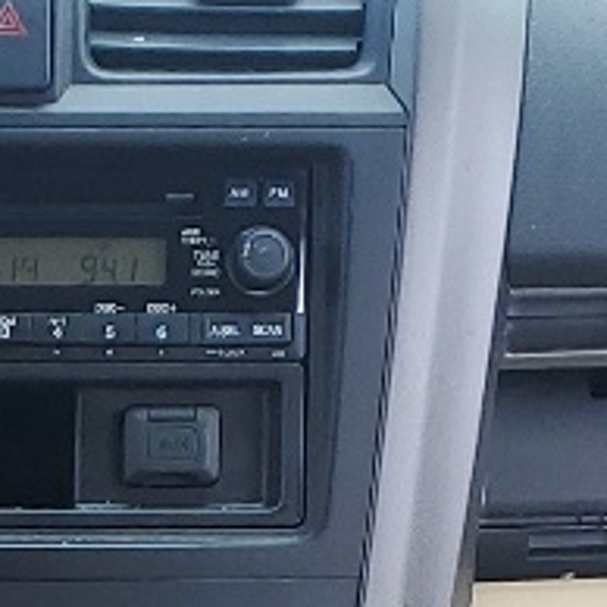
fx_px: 3769
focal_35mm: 190
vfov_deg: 8.6
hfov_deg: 9.1
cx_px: -169
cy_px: 1283
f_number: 1.5
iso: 50
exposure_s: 1/238
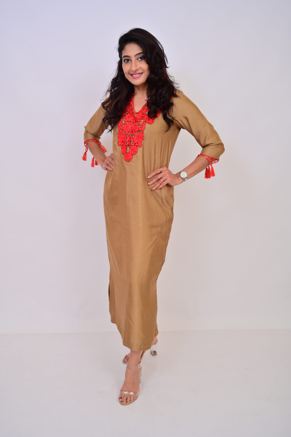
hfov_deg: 36.8
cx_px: 146
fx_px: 437
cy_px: 218
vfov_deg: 53.2
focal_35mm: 36
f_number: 5
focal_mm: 36
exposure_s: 1/125
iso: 200
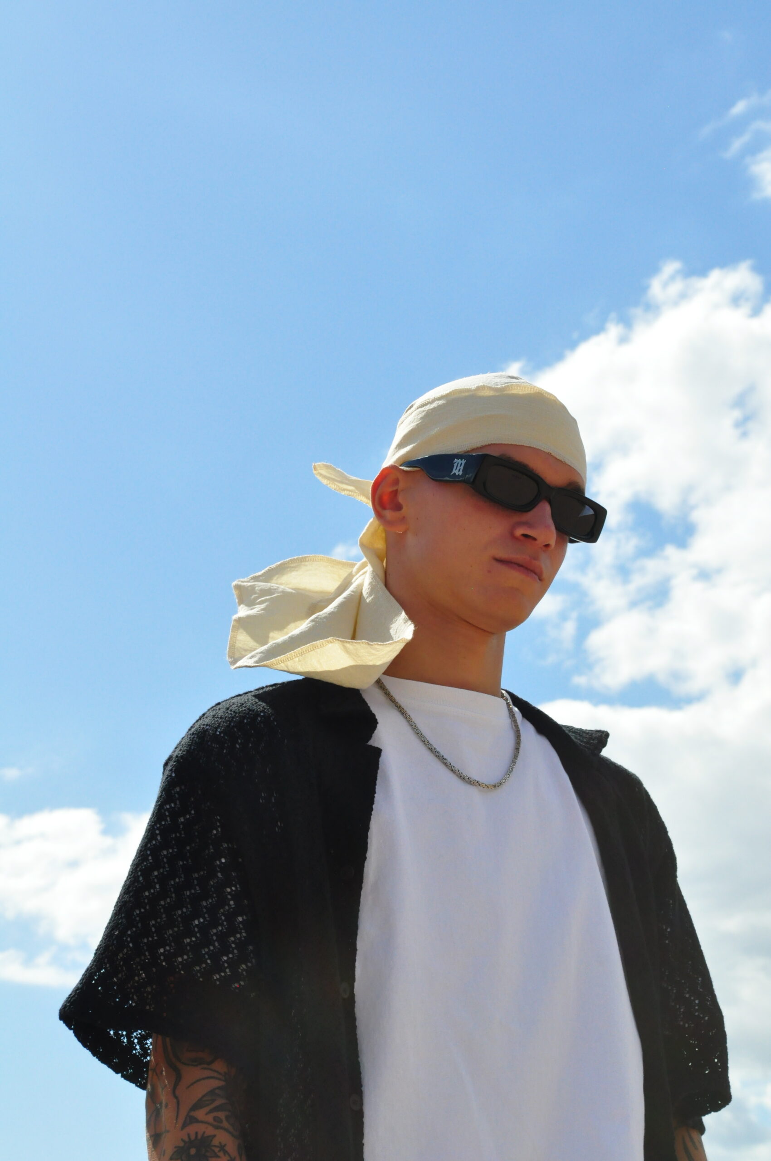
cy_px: 580
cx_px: 386
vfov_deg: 24.6
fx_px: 2657
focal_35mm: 82
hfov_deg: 16.5
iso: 1000
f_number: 14
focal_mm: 55
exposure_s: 1/1600
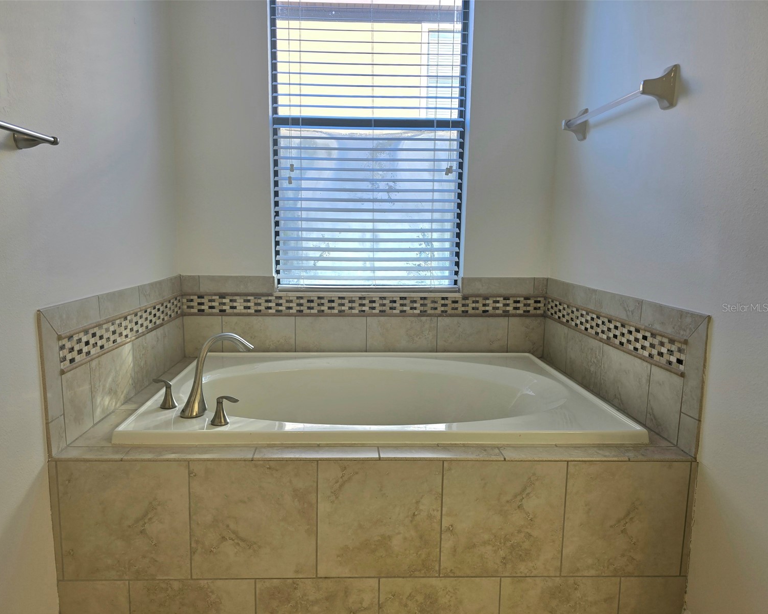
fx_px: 545
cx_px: 360
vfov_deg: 58.8
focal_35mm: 24
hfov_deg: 70.2
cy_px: 307
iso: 25
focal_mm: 6.3
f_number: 1.7
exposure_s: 1/120
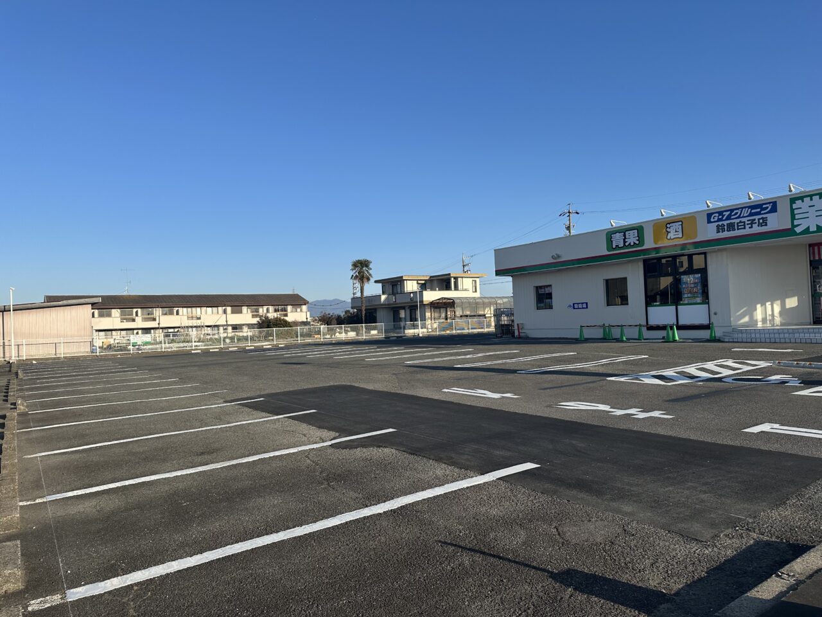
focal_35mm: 24
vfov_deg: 56.8
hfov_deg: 71.6
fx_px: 570
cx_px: 411
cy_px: 308
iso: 80
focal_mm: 6.86
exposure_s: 1/4184
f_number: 1.78
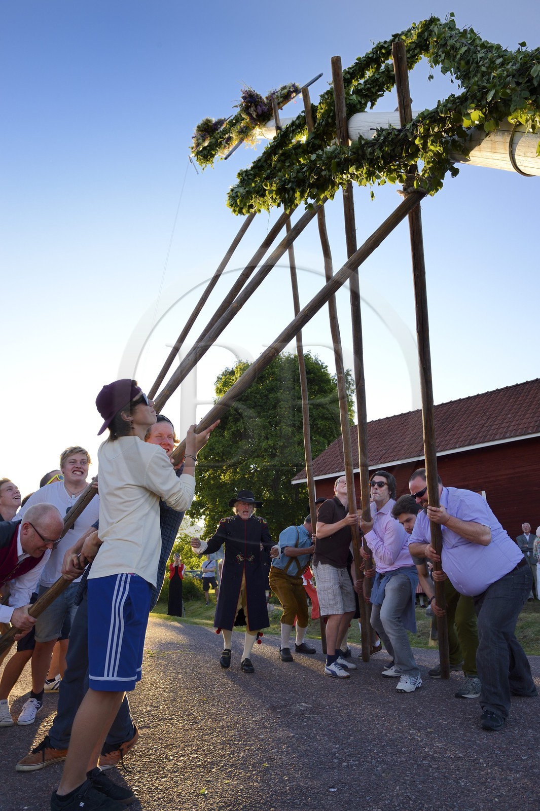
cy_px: 406
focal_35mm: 24
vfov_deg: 73.8
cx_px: 270
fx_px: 541
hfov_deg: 53.1
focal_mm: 24
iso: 200
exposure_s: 1/160
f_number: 7.1
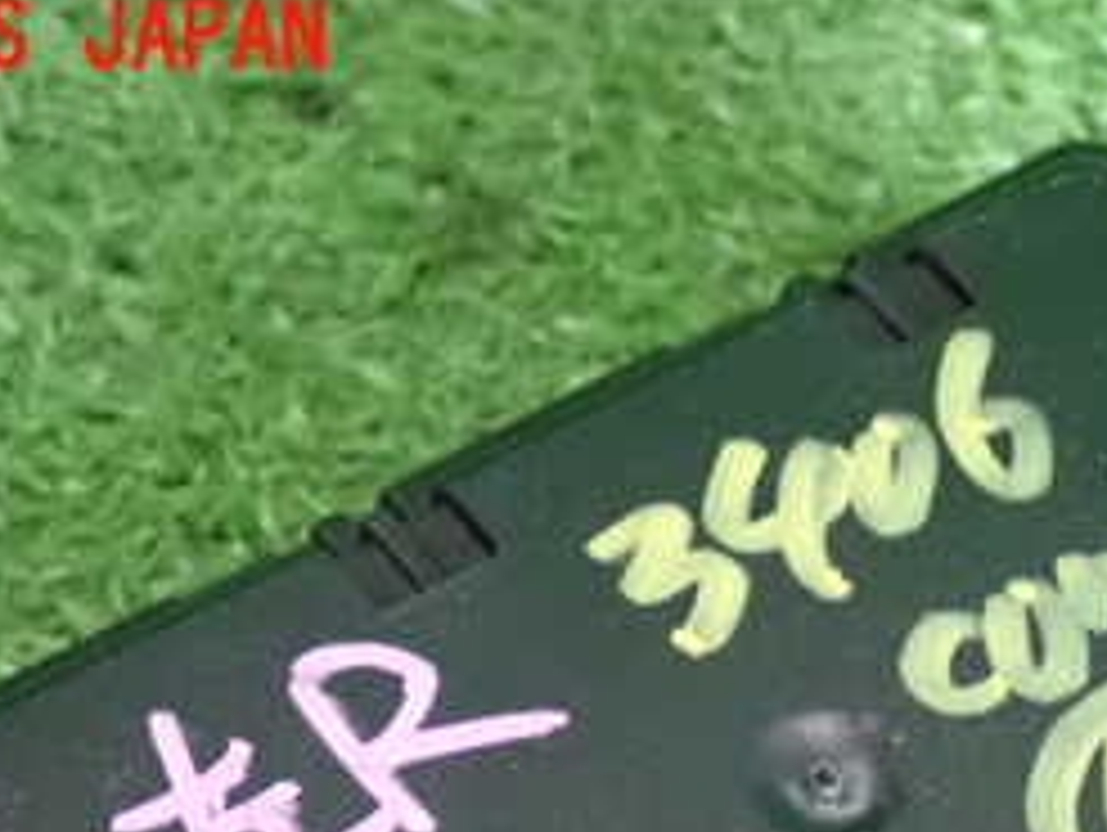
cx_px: 860
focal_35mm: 151
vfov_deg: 9.7
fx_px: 4834
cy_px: 994
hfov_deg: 13.0
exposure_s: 1/30
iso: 1600
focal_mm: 11.09
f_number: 3.6
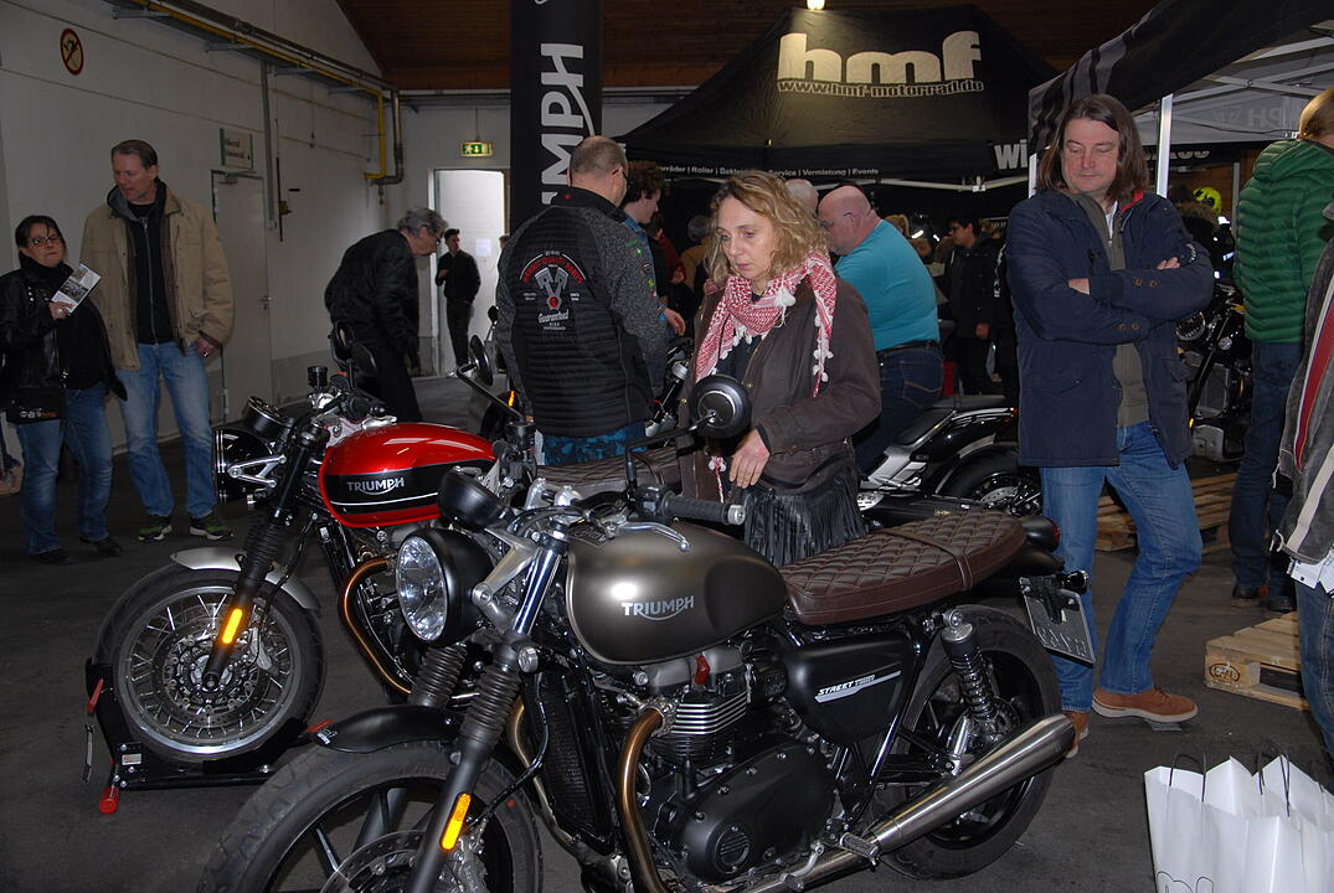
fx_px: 1447
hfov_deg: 49.5
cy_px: 446
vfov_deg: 34.3
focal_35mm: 39
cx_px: 667
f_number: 4
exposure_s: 1/60
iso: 200
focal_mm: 26
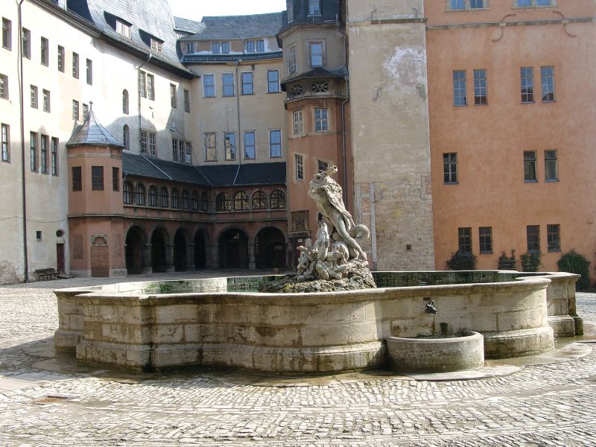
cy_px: 224
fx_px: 723
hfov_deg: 44.8
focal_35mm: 42
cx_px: 298
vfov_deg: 34.3
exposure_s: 1/249
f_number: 4
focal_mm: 8.82
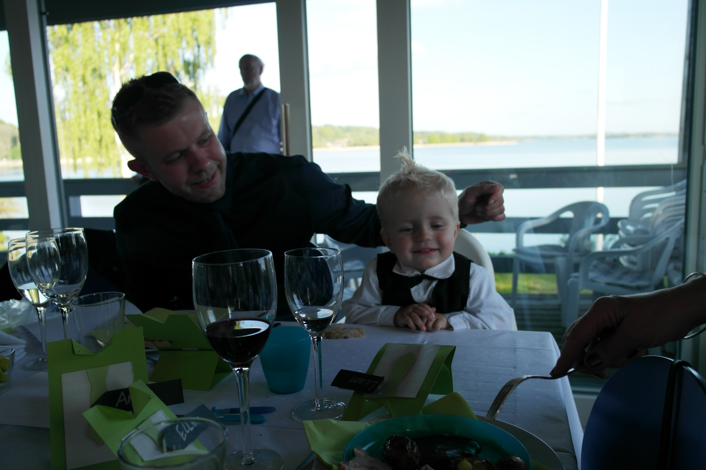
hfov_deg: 61.9
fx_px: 588
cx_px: 353
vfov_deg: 43.6
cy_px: 235
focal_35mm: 30
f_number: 4
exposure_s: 1/160
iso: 200
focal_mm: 20
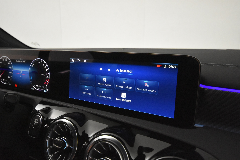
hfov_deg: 61.9
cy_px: 80
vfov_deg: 43.7
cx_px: 120
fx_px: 200
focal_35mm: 30
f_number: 5.6
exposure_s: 1/60
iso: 6400
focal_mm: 20
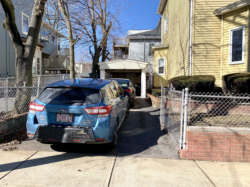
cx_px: 125
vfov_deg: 53.1
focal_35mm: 26
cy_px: 94
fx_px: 188
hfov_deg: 67.3
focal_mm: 4.25
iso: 25
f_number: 1.8
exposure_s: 1/1953
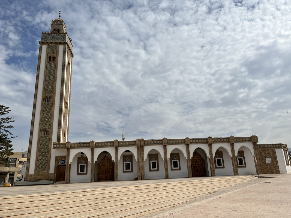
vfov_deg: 53.1
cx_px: 146
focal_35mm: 26
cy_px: 109
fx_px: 219
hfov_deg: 67.3
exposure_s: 1/10870
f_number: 1.6
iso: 50
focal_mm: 5.1
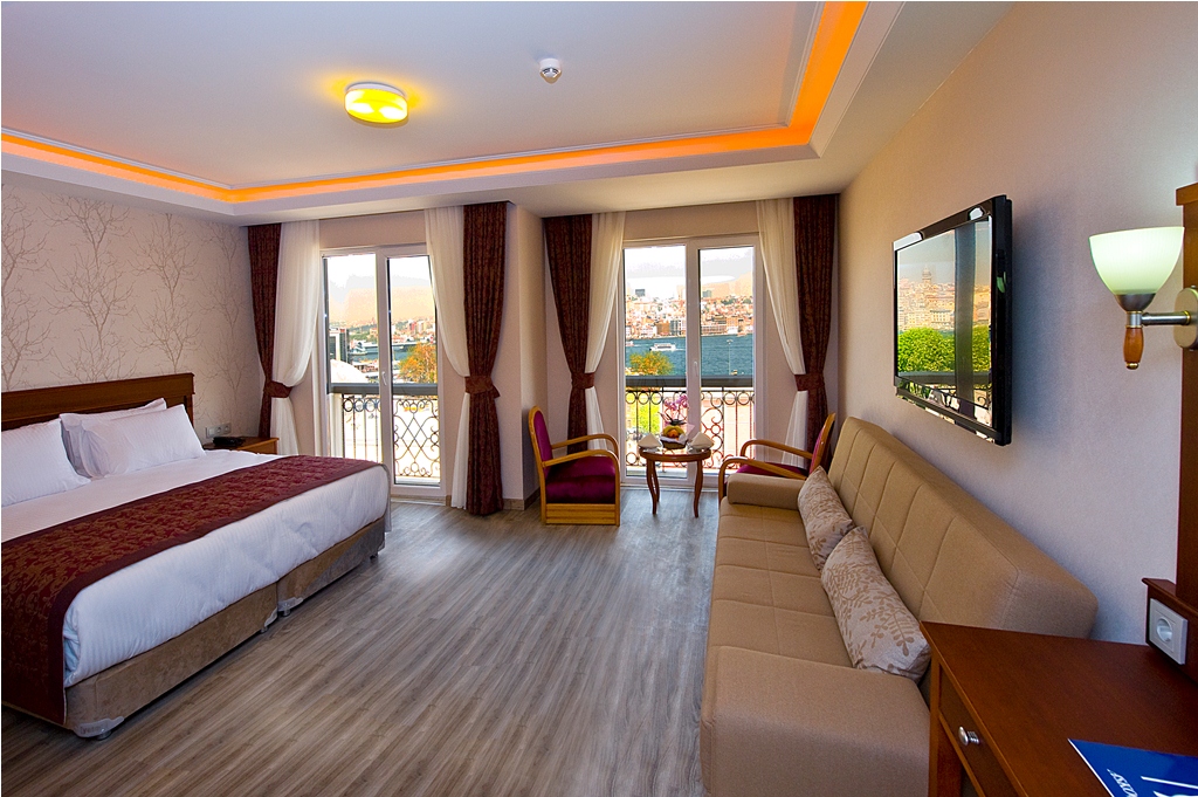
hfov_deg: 104.3
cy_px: 398
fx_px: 466
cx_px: 599
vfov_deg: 81.1
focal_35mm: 14
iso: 500
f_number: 8
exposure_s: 1/60
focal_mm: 14
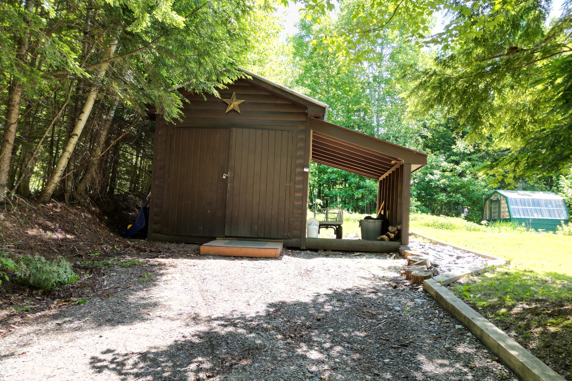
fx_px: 397
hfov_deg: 71.5
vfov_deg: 51.2
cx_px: 286
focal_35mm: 25
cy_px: 208
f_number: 1.7
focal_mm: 6.72
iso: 100
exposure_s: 1/350
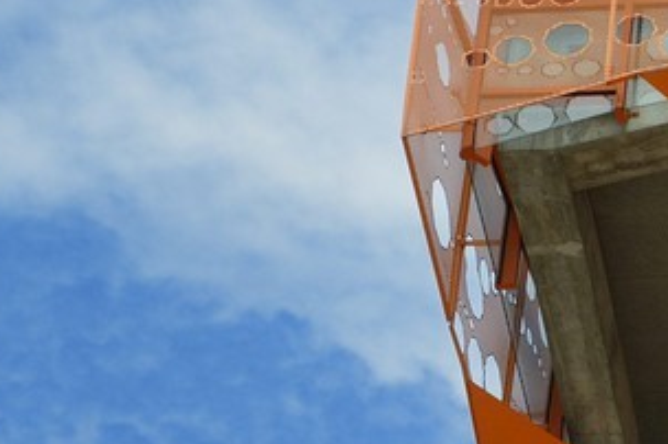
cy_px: 1163
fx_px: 3411
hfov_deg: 10.4
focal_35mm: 184
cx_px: 1303
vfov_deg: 6.9
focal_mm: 35
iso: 400
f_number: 14
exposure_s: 1/200
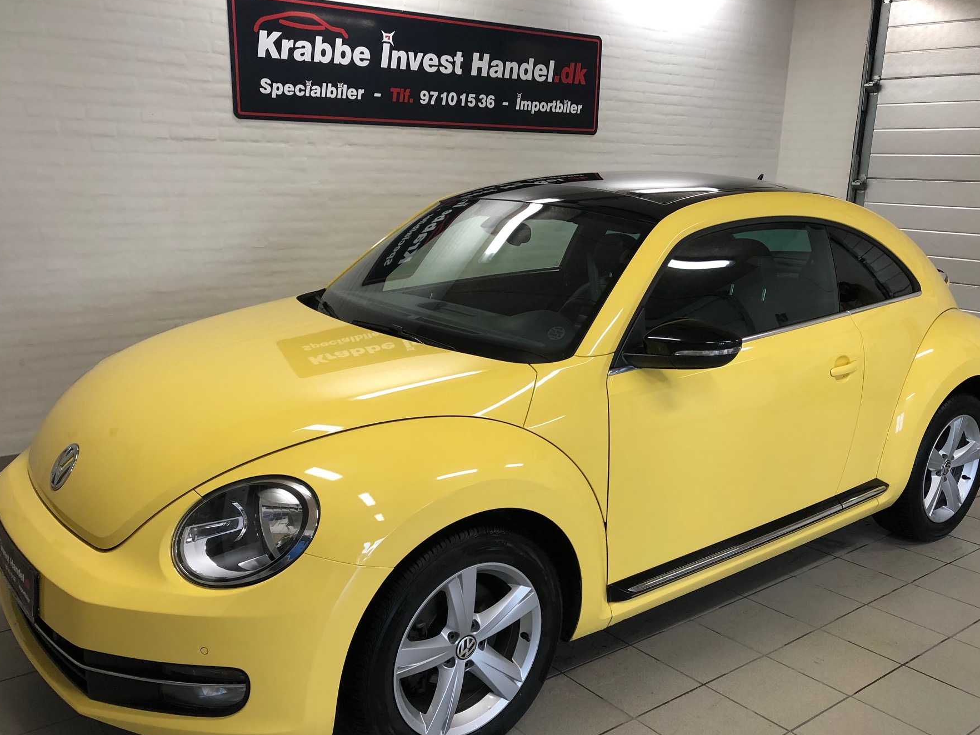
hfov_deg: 56.8
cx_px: 499
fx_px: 906
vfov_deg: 44.1
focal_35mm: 32
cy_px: 412
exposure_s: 1/33
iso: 40
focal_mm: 3.99
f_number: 1.8
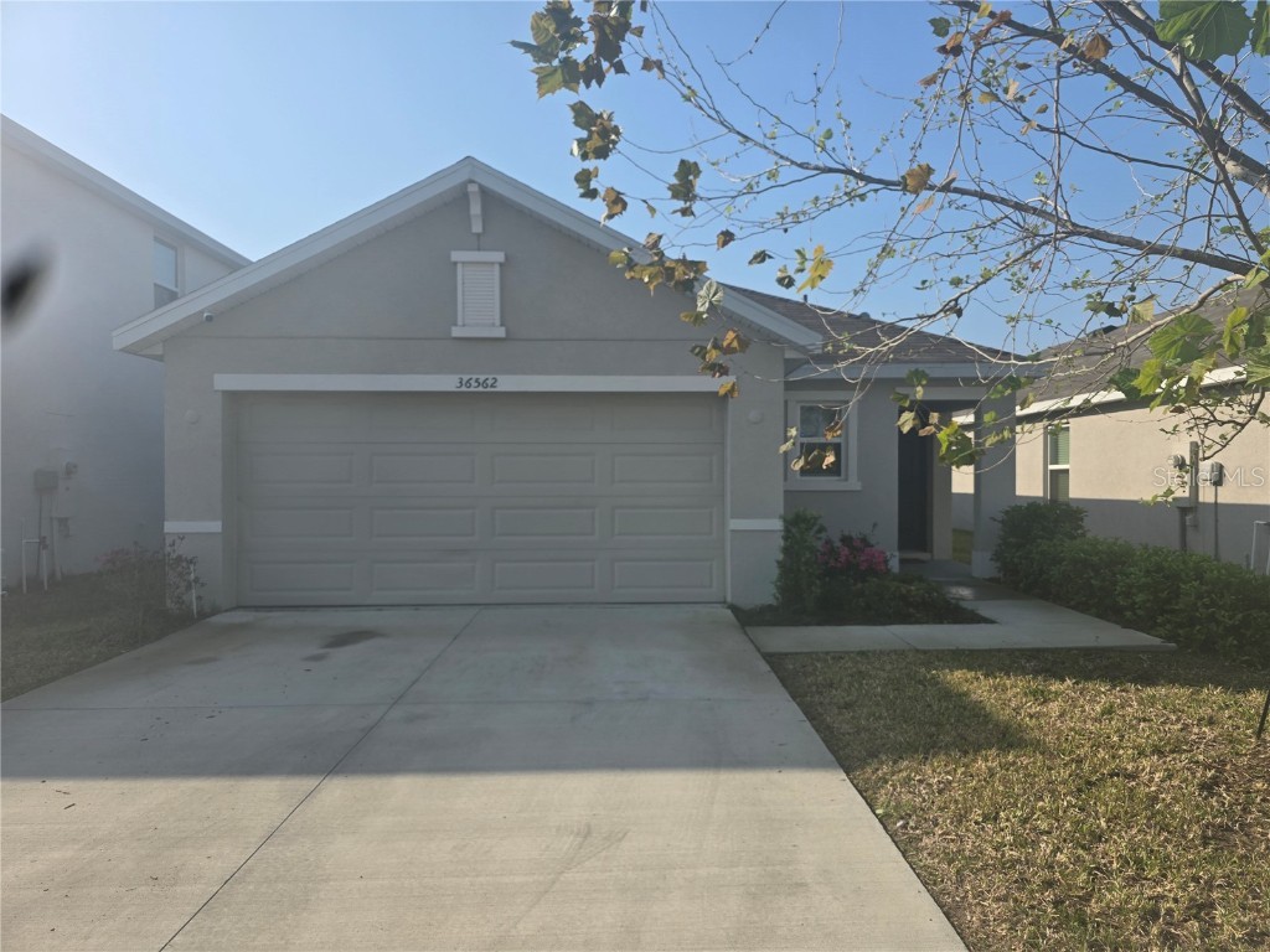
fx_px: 844
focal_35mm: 23
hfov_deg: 73.9
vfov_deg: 58.9
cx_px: 635
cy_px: 476
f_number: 1.7
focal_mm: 6.3
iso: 12
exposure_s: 1/937
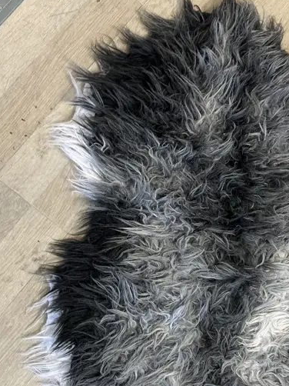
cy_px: 304
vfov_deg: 37.6
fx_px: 546
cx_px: 206
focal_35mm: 49
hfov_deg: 29.3
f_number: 1.78
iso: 160
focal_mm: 6.86
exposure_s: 1/50
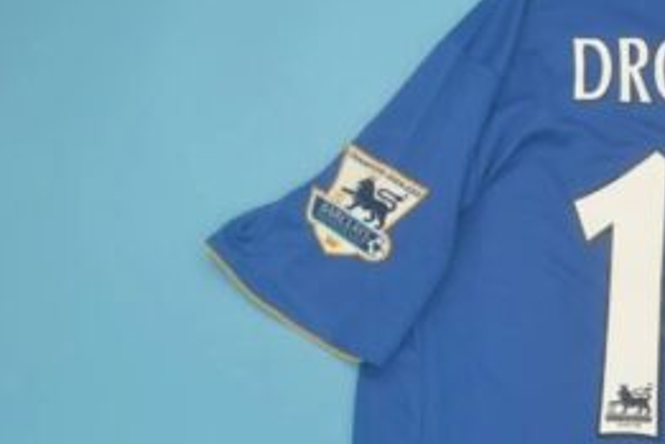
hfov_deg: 25.3
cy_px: 403
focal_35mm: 76
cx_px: 675
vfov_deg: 17.7
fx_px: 1404
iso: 200
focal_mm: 22
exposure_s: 1/100
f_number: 4
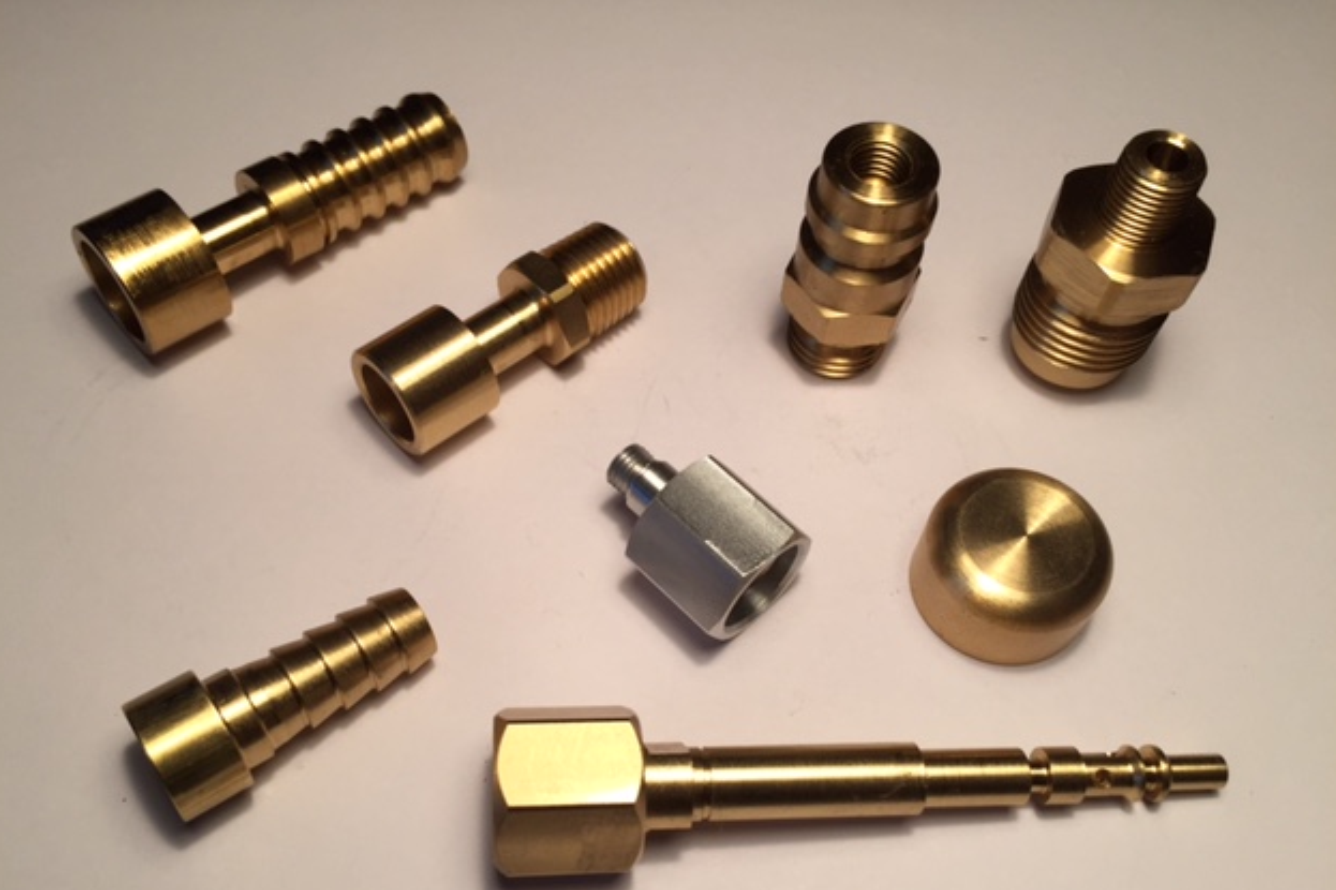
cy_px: 510
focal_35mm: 31
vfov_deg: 42.2
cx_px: 656
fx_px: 1150
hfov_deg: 60.3
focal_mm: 4.15
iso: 40
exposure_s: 1/120
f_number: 2.2
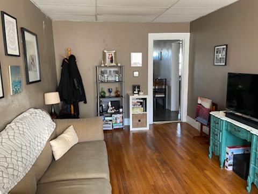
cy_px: 97
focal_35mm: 26
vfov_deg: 53.1
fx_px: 194
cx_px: 129
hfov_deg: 67.3
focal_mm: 4.2
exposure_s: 1/60
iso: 200
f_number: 1.6
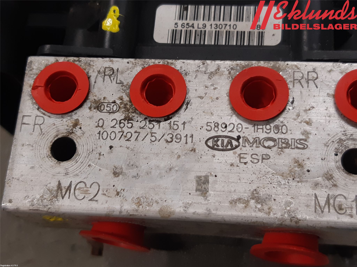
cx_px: 178
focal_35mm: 26
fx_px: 268
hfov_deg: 67.3
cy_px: 134
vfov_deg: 53.1
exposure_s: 1/50
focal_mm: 3.93
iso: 80
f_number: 1.7
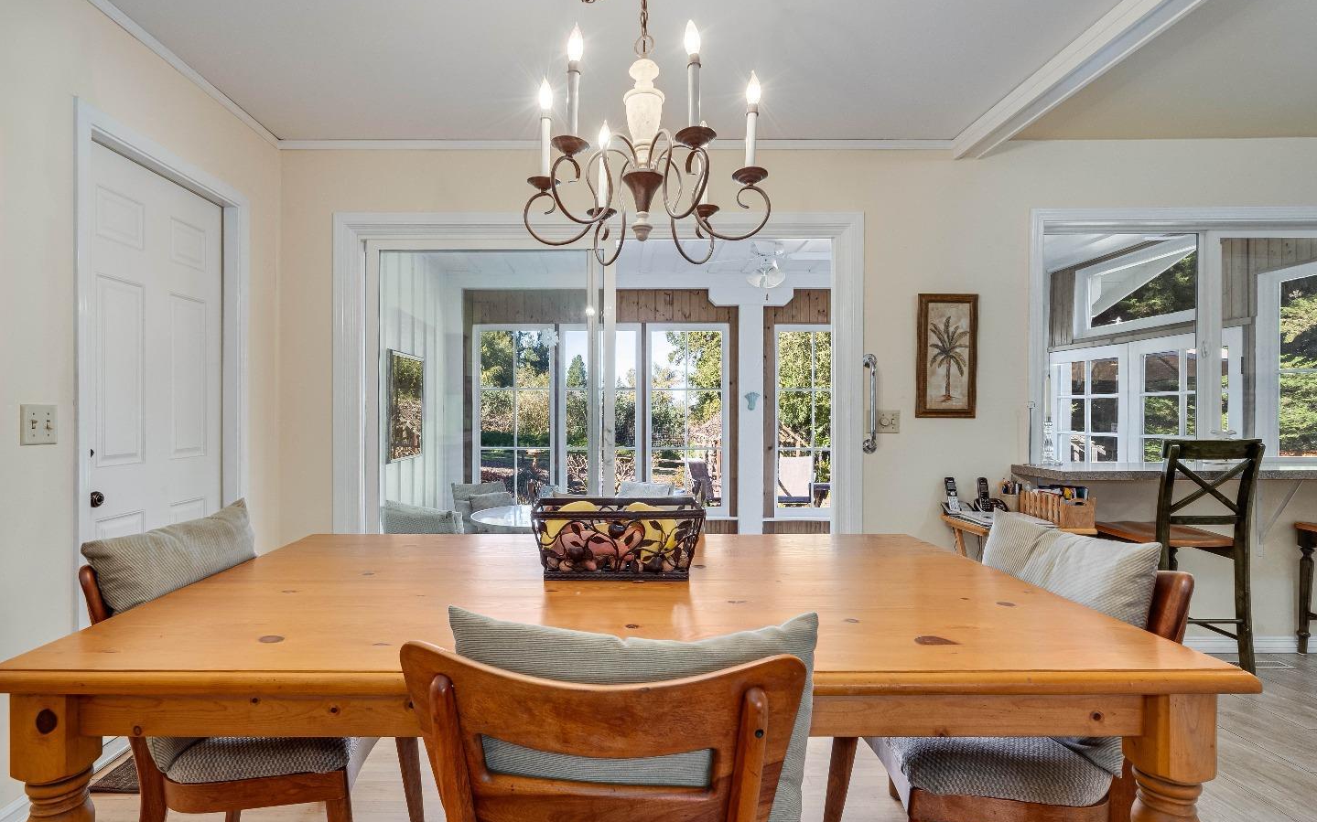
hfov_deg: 94.3
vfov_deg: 68.0
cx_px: 642
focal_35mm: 17
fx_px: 610
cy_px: 423
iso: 320
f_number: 11
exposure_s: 1/125
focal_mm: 16
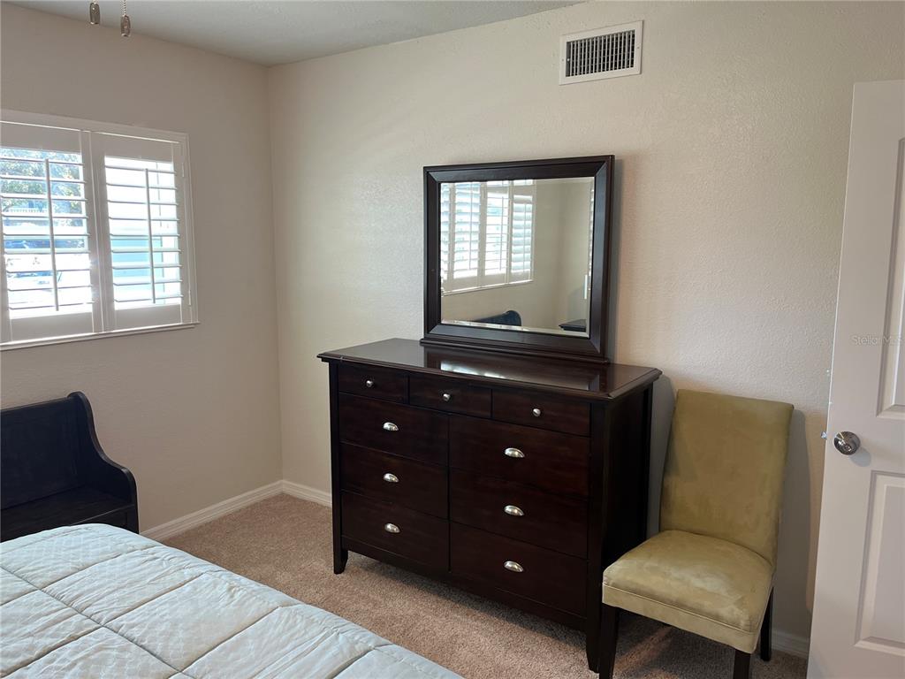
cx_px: 452
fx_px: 680
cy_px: 340
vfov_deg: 53.1
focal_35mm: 26
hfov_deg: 67.3
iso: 80
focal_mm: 5.1
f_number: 1.6
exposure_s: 1/60
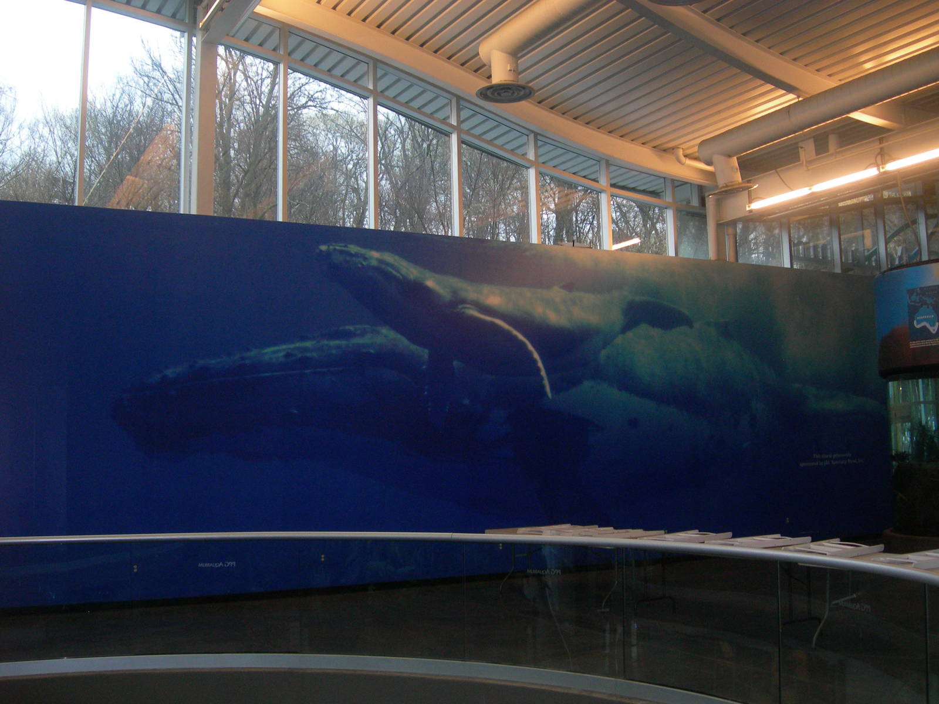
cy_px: 352
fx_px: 1031
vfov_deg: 37.7
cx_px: 470
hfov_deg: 49.0
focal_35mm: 38
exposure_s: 1/60.1
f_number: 2.8
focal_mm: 7.8
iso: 179
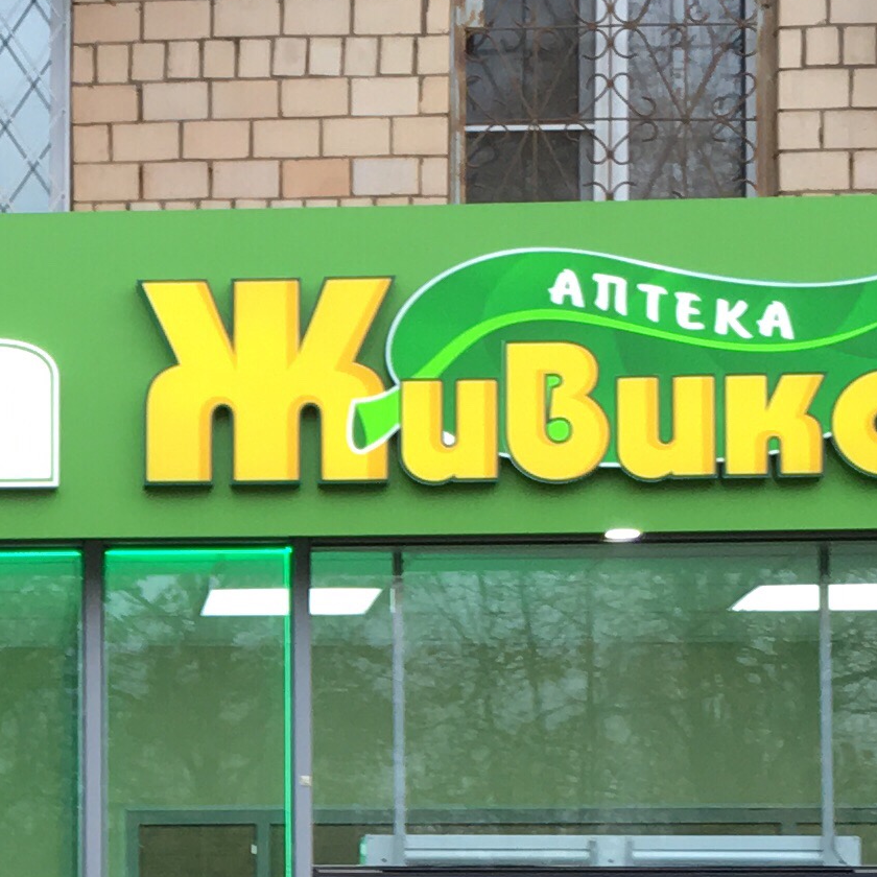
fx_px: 3526
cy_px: 945
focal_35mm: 123
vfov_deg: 13.9
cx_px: -319
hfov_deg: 13.6
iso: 40
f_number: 2.2
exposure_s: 1/100
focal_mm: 4.15
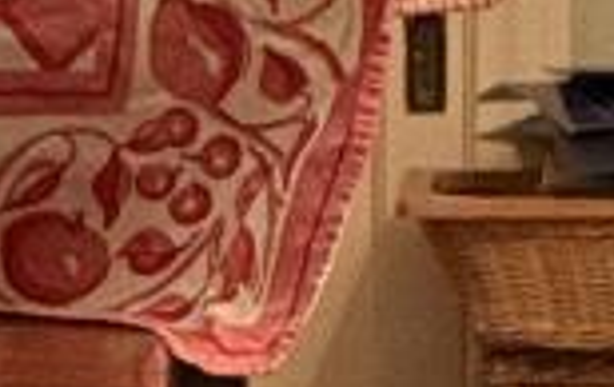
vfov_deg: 1.3
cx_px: -746
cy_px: -1061
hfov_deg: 2.1
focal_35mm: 988
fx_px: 16569
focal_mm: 15.66
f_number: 2.8
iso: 640
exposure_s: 1/40
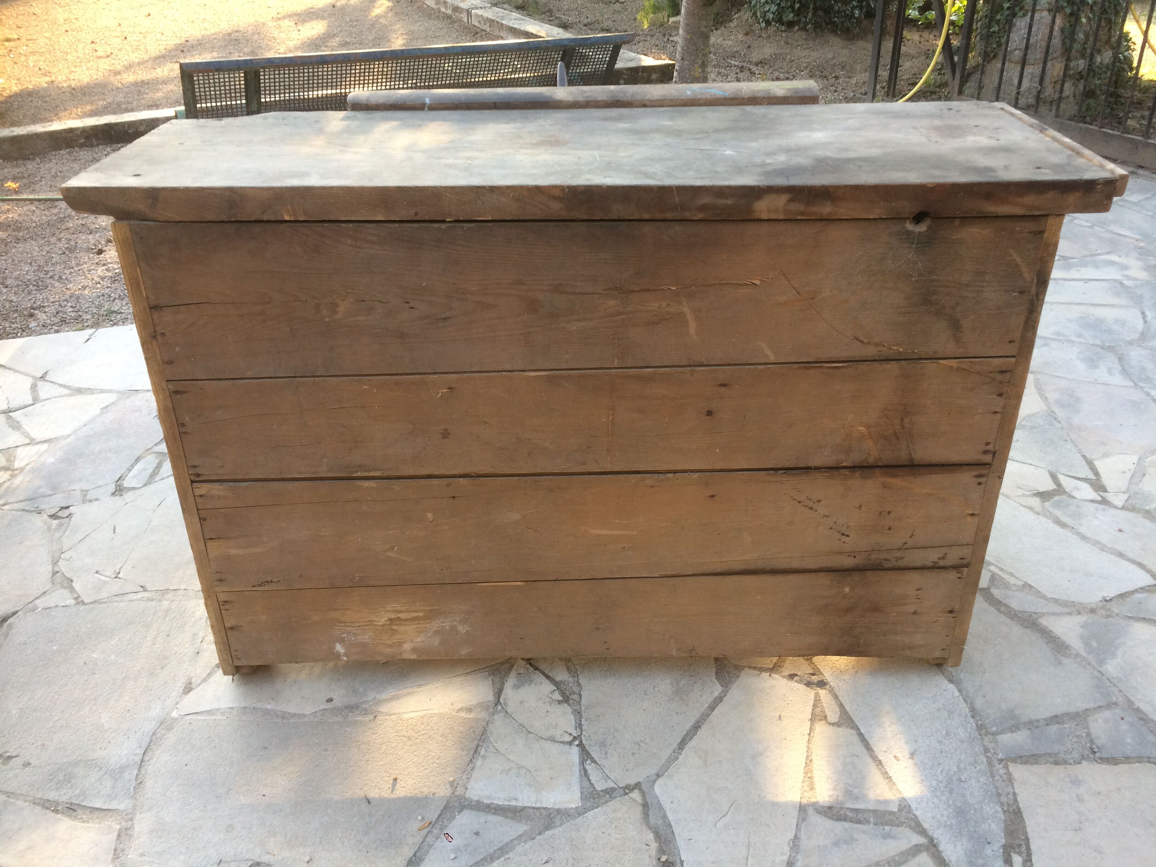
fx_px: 968
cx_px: 578
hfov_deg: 61.7
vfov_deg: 48.2
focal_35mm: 29
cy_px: 434
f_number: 2.2
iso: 64
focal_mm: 4.15
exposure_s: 1/100
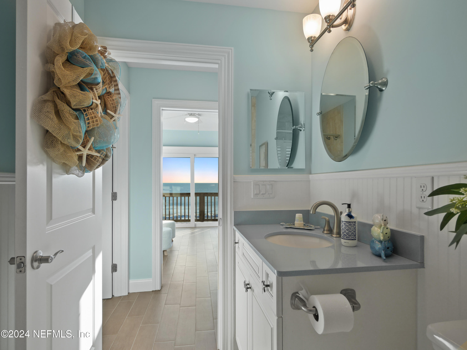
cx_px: 234
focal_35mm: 20
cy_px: 175
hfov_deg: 81.7
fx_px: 270
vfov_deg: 66.0
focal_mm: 10
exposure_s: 1/50
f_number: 4
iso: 400
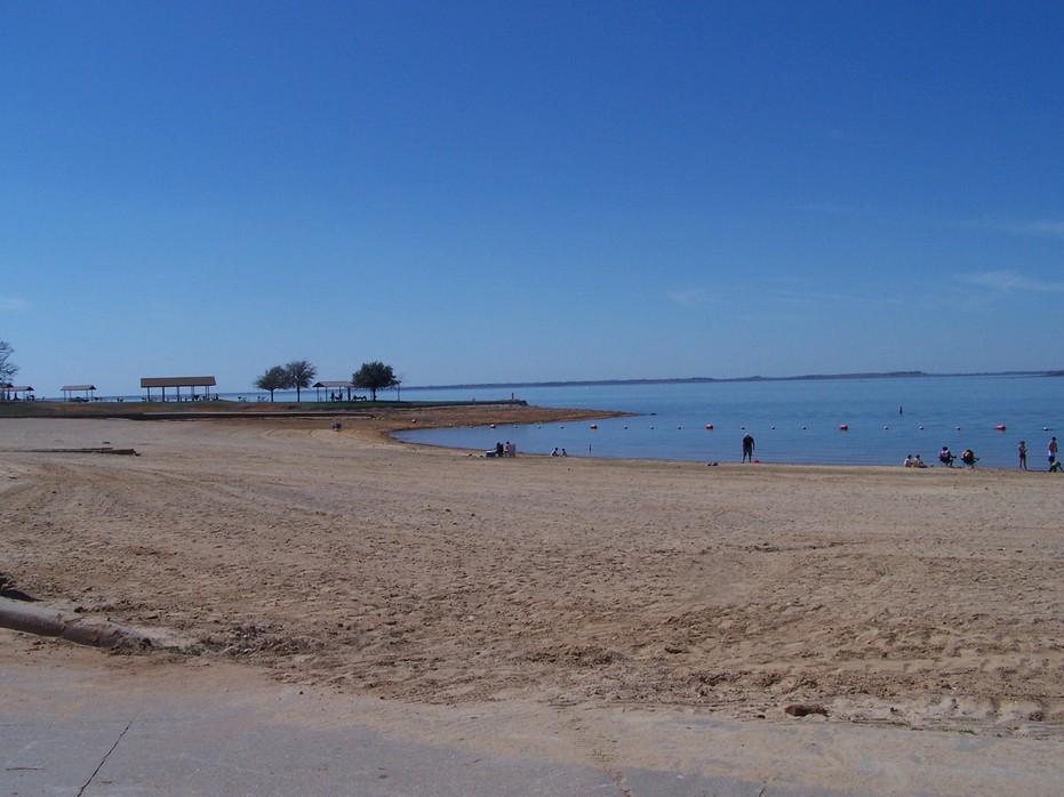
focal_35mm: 38
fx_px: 1168
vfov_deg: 37.7
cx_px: 532
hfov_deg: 49.0
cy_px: 398
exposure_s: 1/1500
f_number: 5.6
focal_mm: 6.3
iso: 80
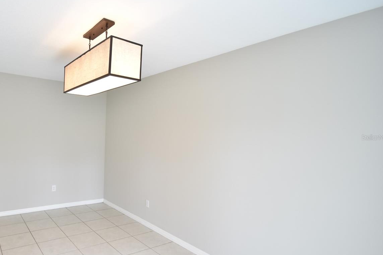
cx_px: 123
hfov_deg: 78.2
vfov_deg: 59.4
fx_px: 223
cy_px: 137
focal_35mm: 21
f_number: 3.5
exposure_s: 1/125
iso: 800
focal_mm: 10
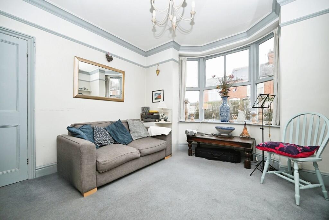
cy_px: 110
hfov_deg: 104.2
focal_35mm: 14
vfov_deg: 81.2
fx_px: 128
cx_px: 164
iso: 100
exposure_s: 1/80
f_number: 5
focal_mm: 14
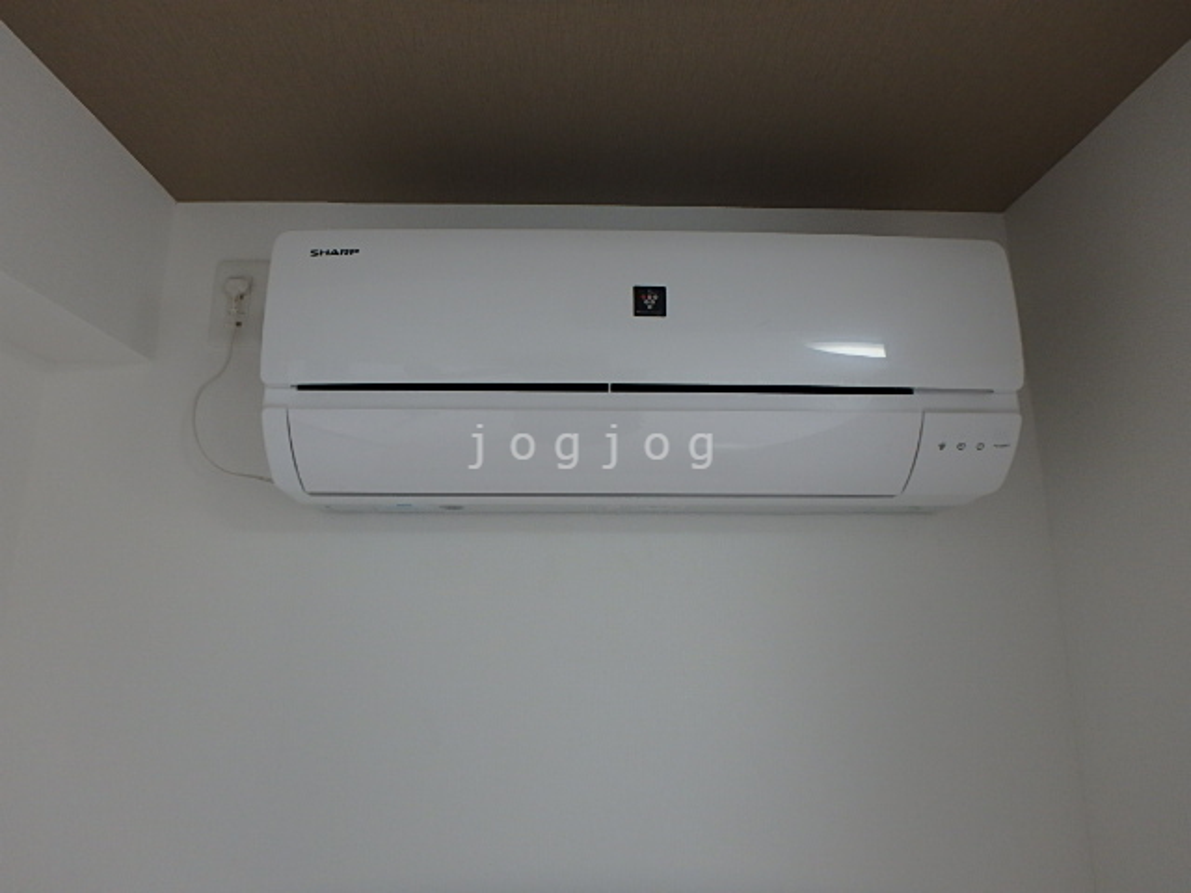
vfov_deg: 63.4
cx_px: 596
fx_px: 723
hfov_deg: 79.0
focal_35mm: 21
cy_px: 446
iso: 200
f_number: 3.5
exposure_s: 1/50
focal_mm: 3.7
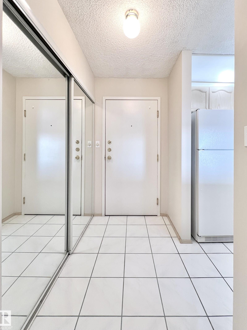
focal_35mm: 14
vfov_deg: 101.9
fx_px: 133
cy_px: 154
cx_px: 129
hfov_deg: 85.6
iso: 160
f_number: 1.8
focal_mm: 1.57
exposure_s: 1/60
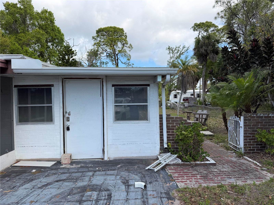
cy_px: 102
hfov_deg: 71.6
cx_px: 137
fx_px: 190
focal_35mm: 24
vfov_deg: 56.8
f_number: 1.78
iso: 80
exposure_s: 1/2525
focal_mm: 6.76
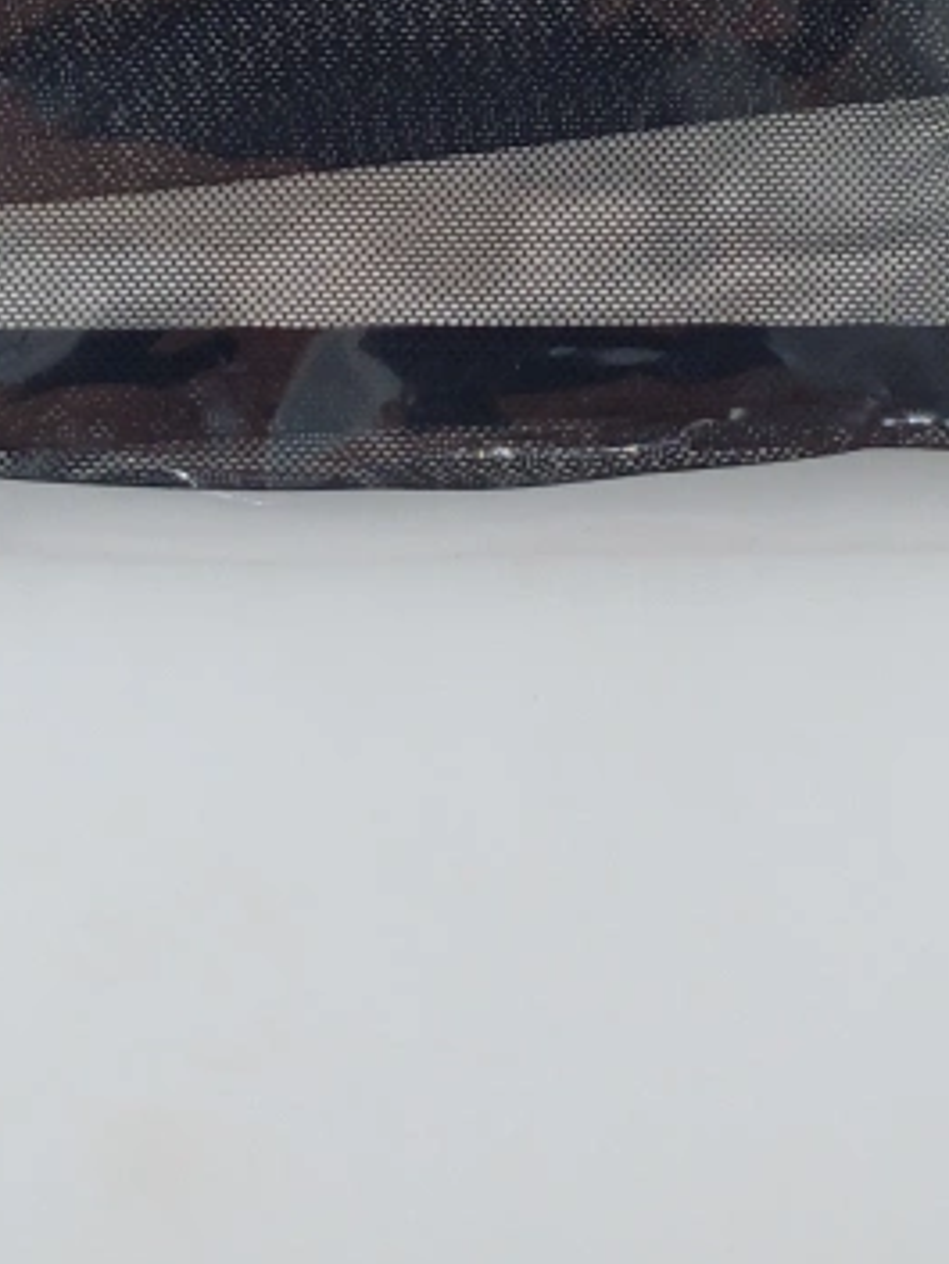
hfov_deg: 17.3
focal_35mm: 85
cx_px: 612
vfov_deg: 19.7
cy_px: -680
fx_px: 3105
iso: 50
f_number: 1.8
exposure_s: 1/341
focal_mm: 4.65
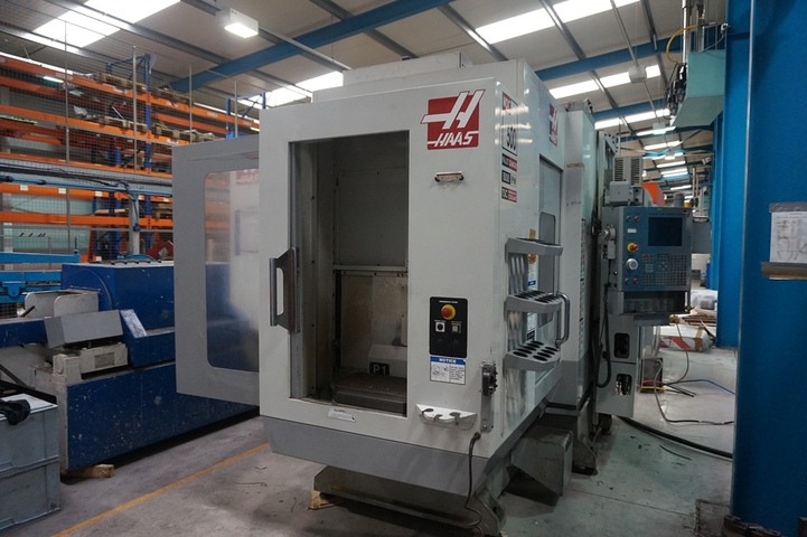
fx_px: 538
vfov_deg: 53.1
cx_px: 404
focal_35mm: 24
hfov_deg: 73.8
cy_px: 268
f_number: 4
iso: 1600
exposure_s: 1/160
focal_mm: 16
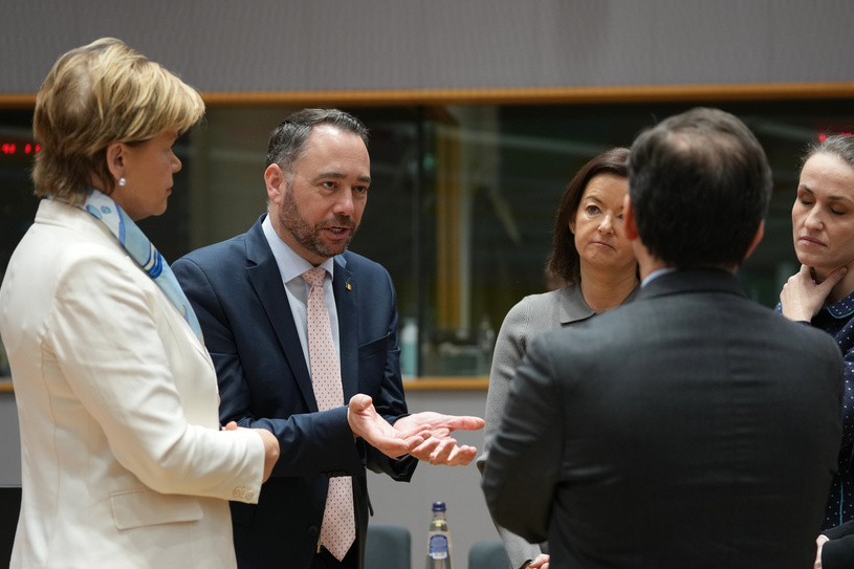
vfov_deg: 15.5
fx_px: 2087
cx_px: 519
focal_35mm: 88
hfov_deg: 23.1
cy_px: 355
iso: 1600
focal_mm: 70
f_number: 2.8
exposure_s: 1/320
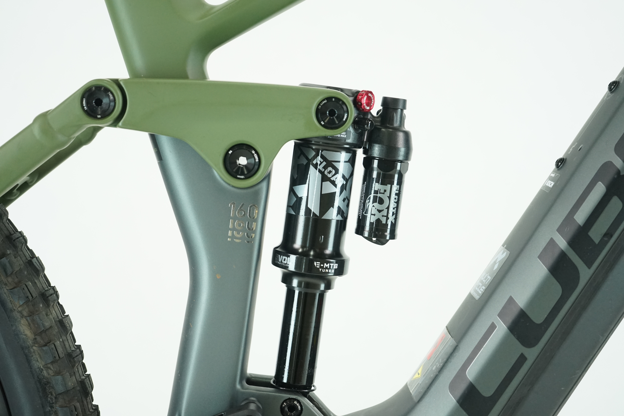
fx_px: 1127
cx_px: 312
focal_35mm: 65
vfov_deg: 20.9
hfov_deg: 31.0
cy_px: 208
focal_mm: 65
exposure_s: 1/200
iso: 2500
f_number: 5.6
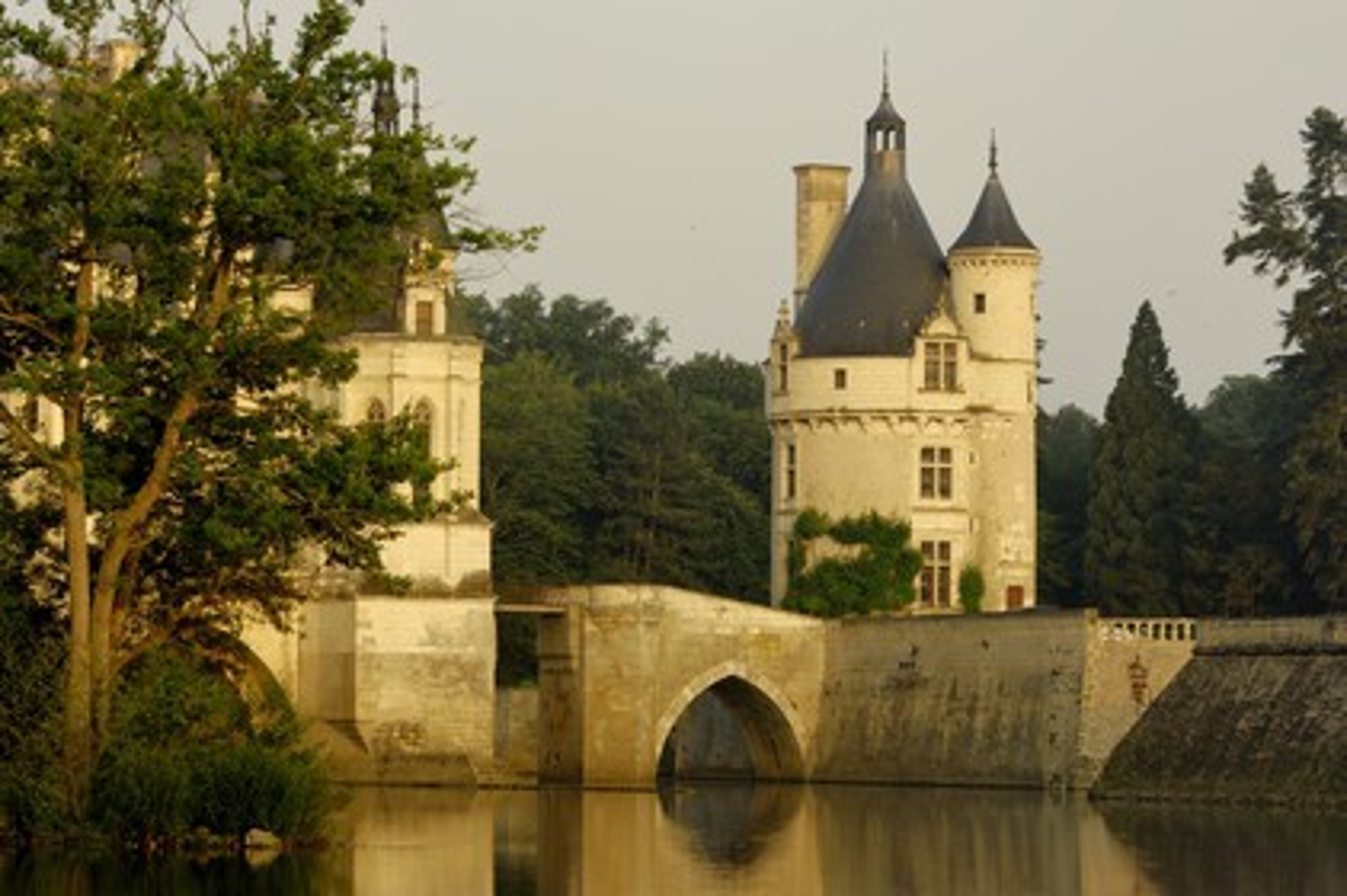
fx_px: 5888
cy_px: 448
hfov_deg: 13.1
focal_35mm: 158
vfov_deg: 8.7
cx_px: 674
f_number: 4
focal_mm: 105
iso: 100
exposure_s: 1/160
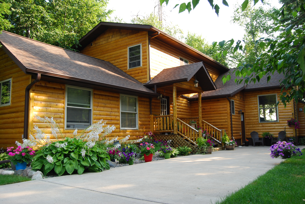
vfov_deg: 43.7
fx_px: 254
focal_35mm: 30
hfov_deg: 61.9
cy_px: 102
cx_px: 152
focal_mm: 20
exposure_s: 1/125
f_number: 5.6
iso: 200
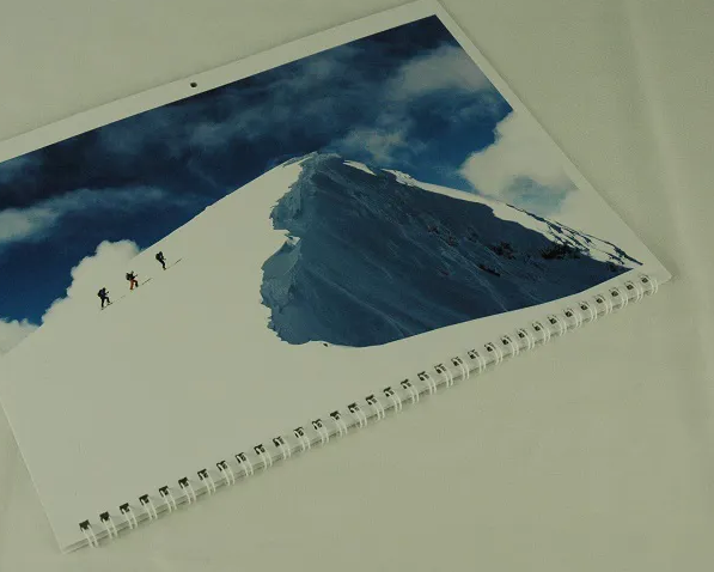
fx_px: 1155
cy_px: 277
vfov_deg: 27.8
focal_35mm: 55
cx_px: 264
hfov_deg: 34.2
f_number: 10
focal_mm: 29
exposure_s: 1/400
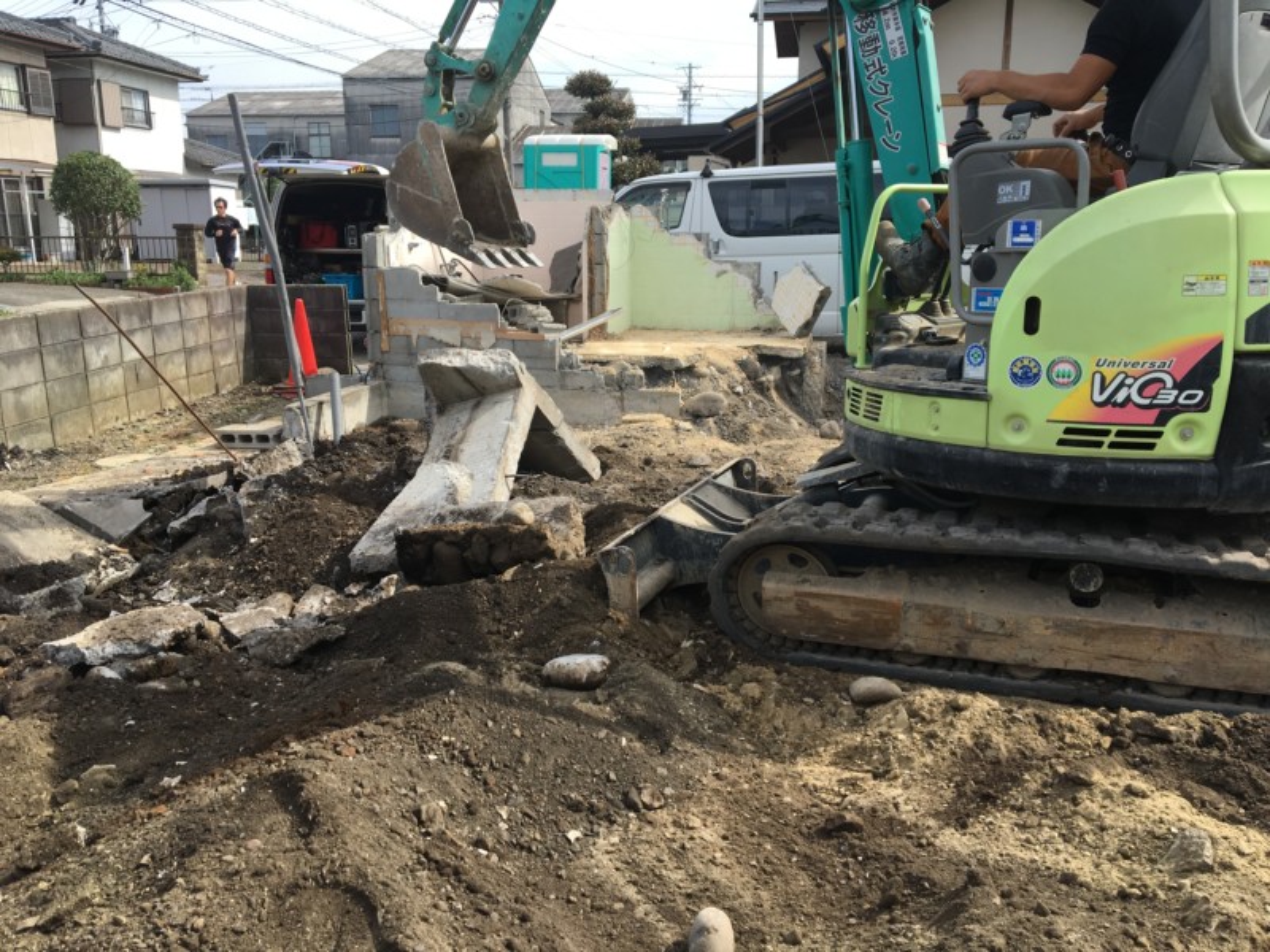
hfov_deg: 61.7
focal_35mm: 29
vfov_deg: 48.2
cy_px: 476
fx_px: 1064
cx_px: 635
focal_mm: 4.15
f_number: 2.2
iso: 25
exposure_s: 1/769
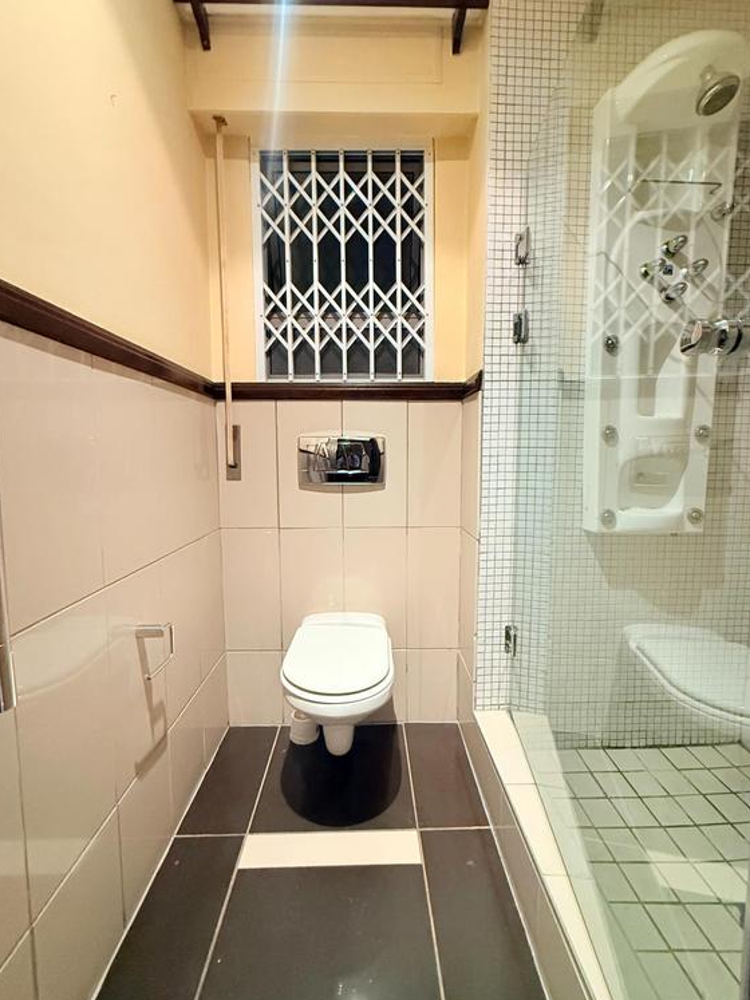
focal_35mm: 15
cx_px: 375
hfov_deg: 81.7
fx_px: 433
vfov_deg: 98.2
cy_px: 493
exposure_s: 1/50
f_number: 2.2
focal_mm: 2.22
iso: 640
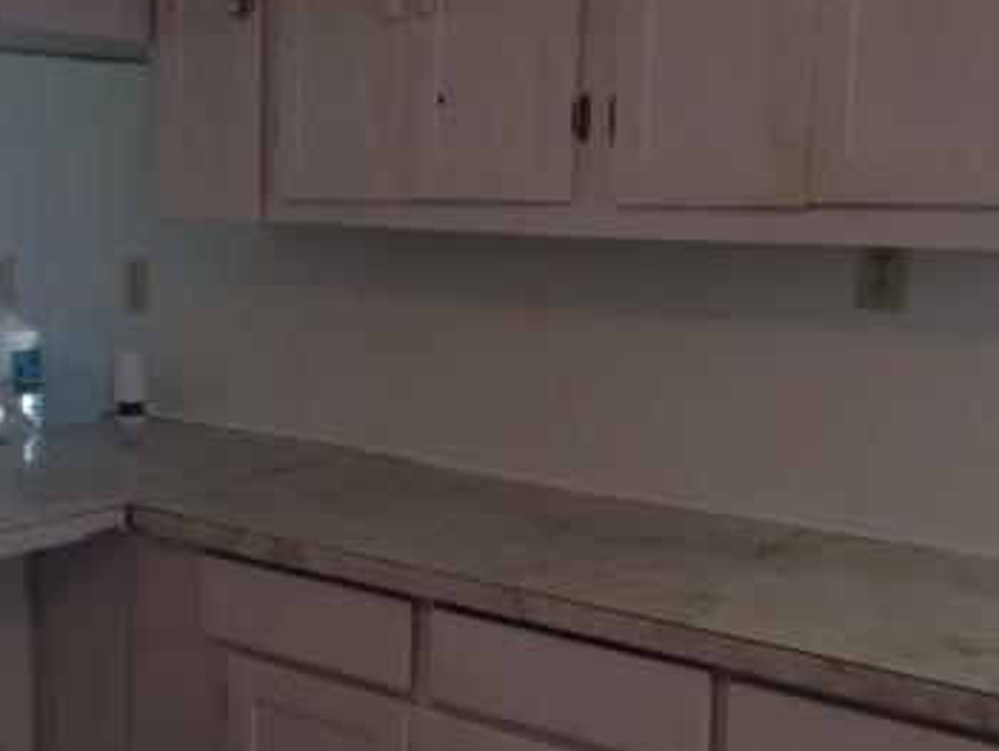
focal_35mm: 53
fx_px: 1531
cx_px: 320
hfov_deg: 35.7
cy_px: 423
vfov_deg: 27.5
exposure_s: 1/40
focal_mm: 4.15
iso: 40
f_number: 2.2
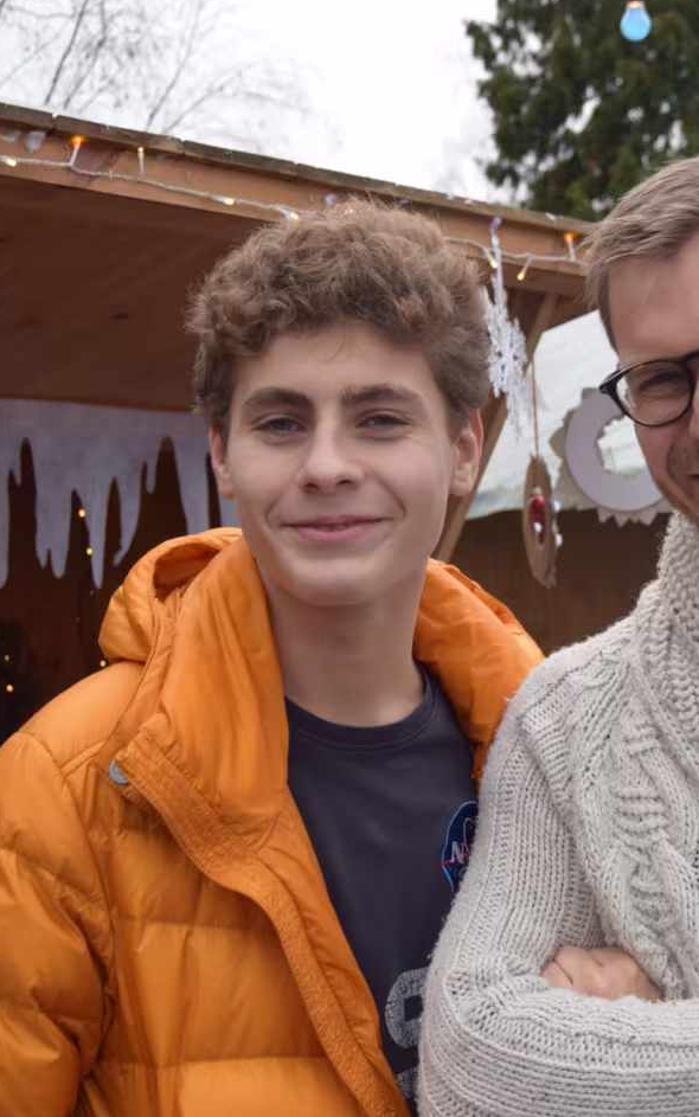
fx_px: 1706
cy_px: 551
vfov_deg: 36.3
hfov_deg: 22.8
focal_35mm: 56
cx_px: 564
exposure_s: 1/100
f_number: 5
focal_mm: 24
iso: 400
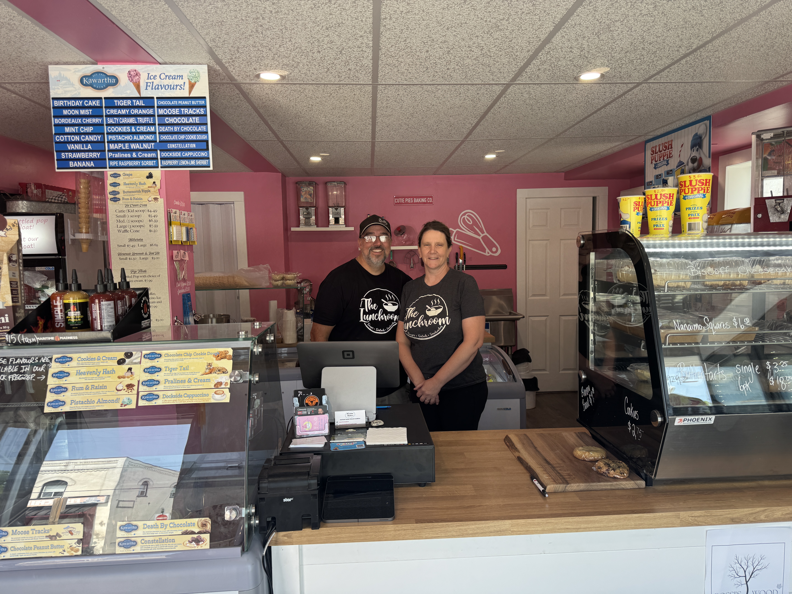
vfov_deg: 56.8
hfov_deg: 71.6
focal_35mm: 24
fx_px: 549
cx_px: 396
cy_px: 297
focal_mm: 6.76
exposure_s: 1/120
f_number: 1.78
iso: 64
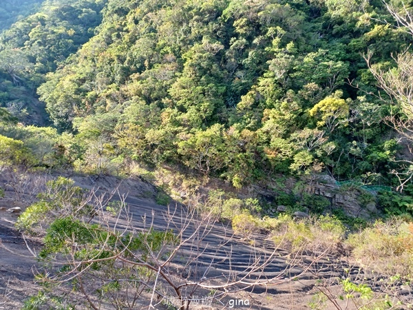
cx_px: 206
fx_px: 298
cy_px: 155
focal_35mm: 25
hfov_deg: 69.4
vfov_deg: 54.9
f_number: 1.8
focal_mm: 4.6
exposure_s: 1/60
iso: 40
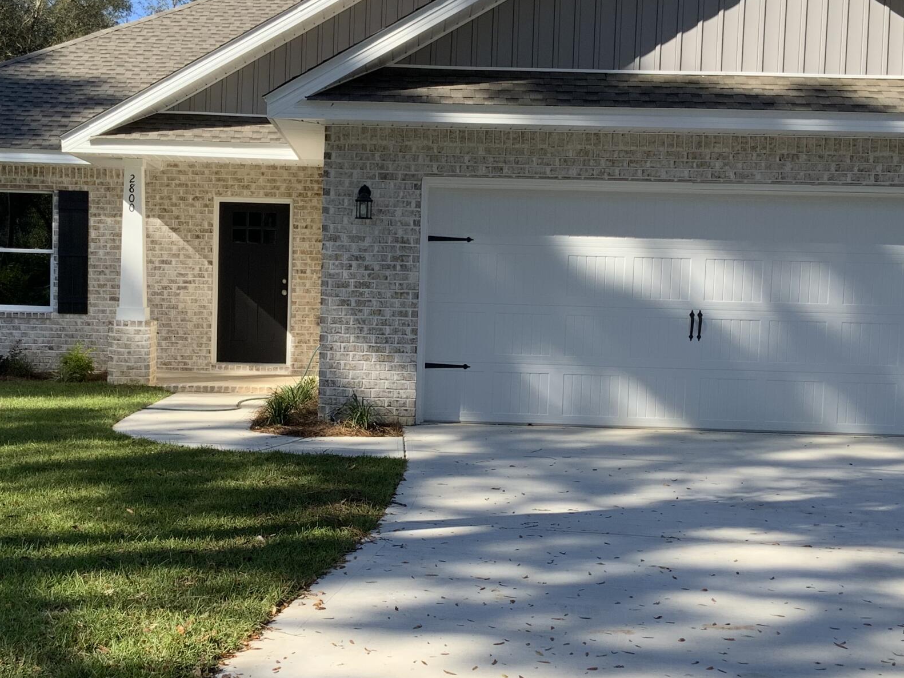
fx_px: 1436
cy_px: 392
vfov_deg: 26.5
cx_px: 387
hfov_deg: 34.9
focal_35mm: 55
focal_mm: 3
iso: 16
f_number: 1.8
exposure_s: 1/978
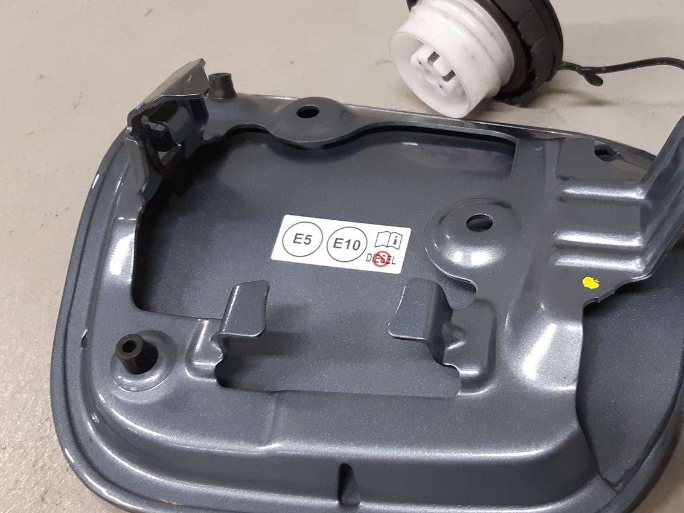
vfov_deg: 30.9
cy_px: 270
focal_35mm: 47
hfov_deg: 39.7
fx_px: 929
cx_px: 477
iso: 200
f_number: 1.7
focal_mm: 3.93
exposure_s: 1/50
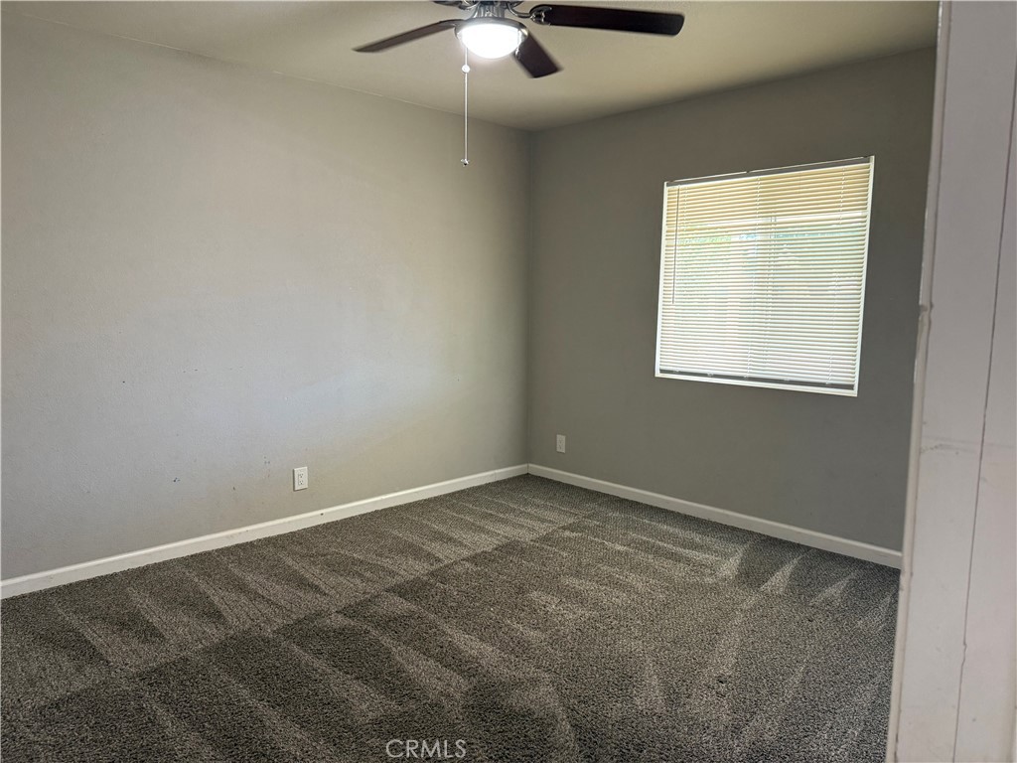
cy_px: 382
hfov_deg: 71.6
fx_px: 705
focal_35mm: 24
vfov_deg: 56.8
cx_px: 508
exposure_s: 1/60
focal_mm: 6.76
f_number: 1.78
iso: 250
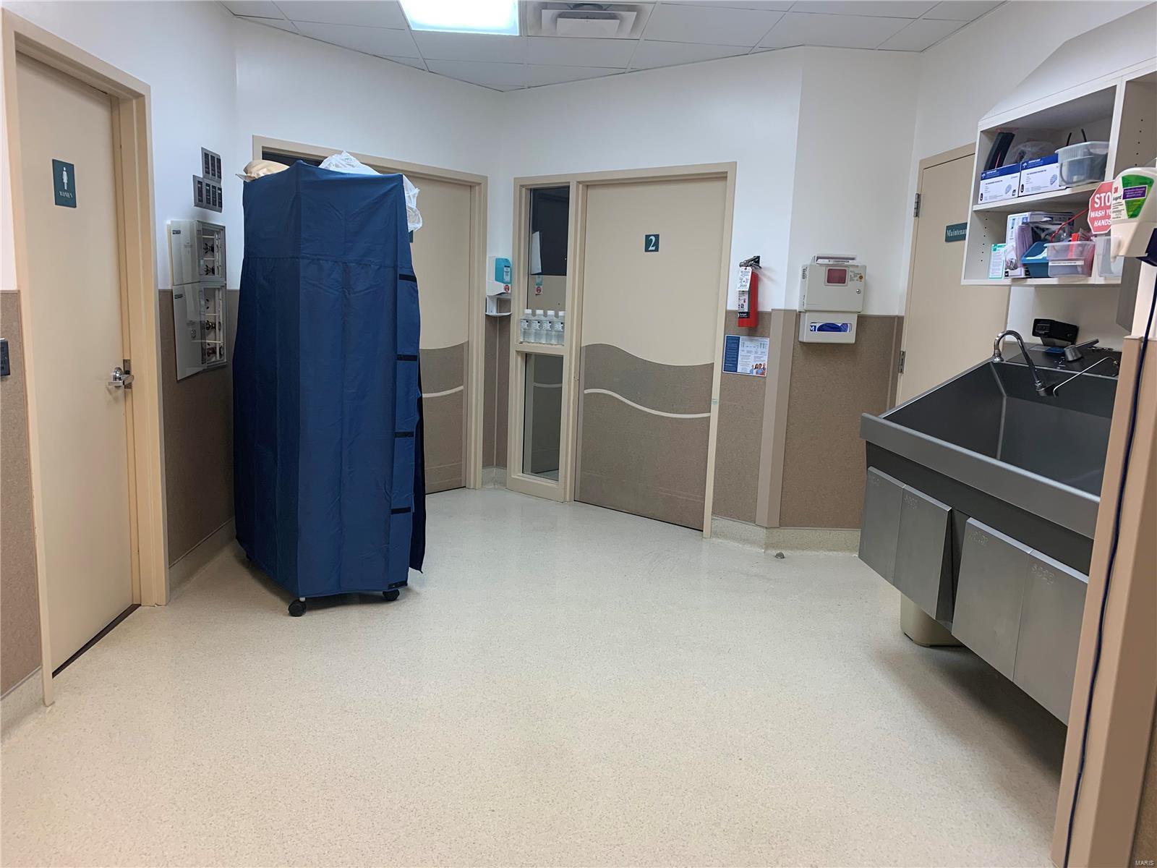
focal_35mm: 26
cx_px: 578
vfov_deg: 53.1
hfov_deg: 67.3
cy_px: 434
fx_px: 869
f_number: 1.8
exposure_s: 1/60
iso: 50
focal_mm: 4.25
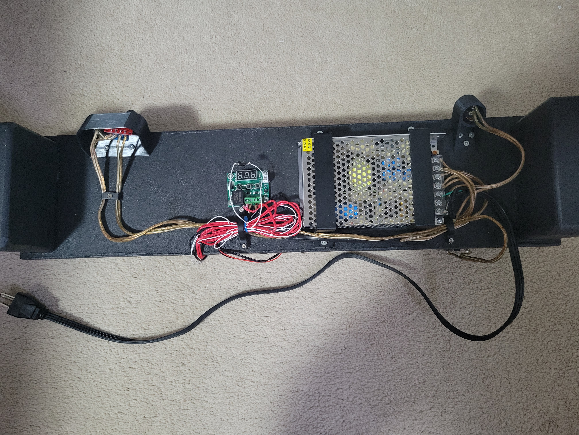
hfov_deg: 67.3
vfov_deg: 53.1
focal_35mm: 26
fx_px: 435
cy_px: 218
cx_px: 290
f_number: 1.8
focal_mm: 5.4
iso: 640
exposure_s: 1/24
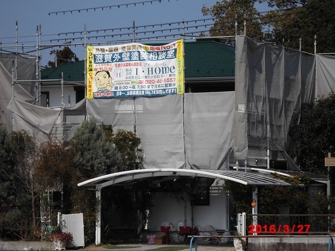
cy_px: 127
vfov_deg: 10.3
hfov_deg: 13.7
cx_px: 166
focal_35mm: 144
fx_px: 1394
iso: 160
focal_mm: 25.1
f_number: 15.28
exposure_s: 1/250
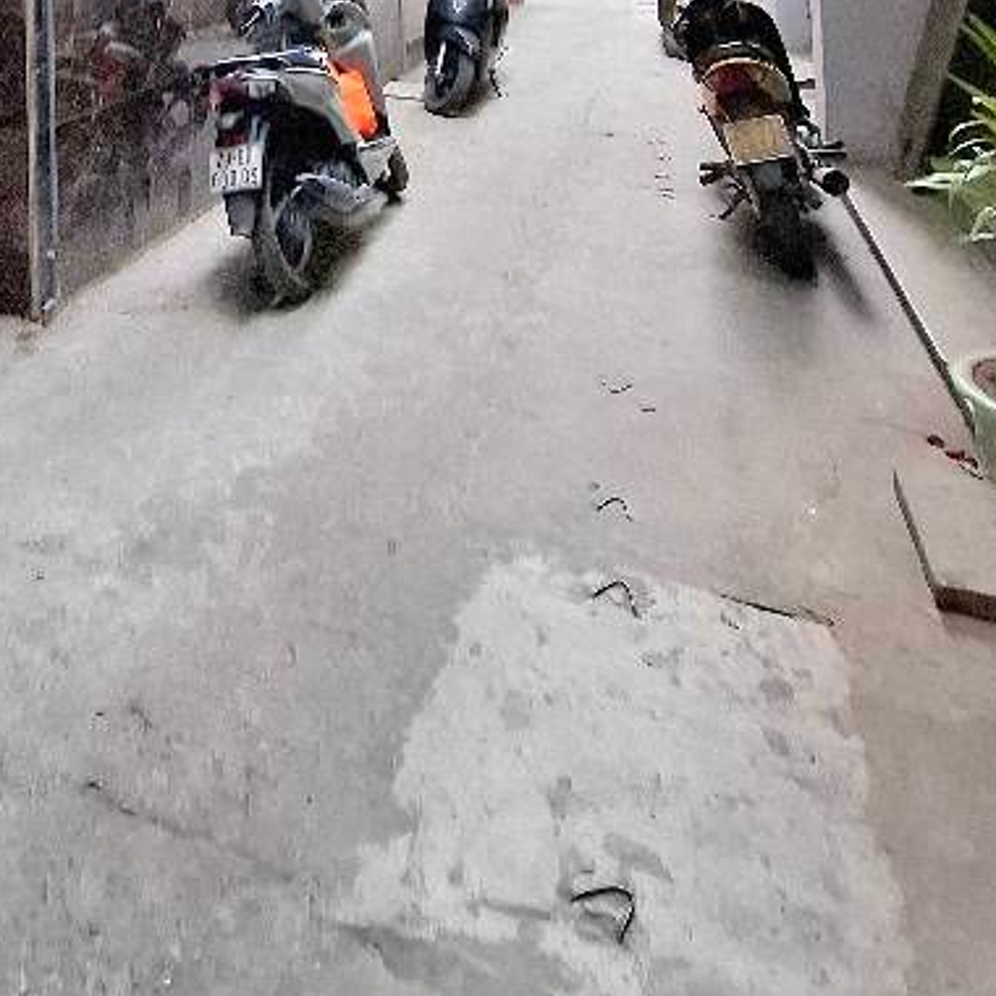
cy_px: -149
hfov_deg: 49.4
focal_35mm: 31
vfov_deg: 40.2
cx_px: 194
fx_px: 1009
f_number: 2.2
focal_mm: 1.74
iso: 40
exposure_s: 1/50
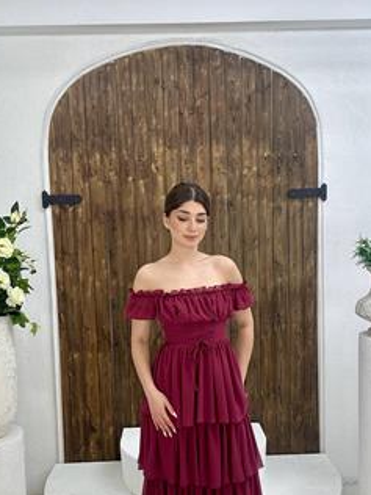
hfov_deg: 37.7
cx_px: 189
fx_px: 543
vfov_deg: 48.6
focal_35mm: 38
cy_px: 301
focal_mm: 2.69
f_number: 1.9
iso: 40
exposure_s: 1/100
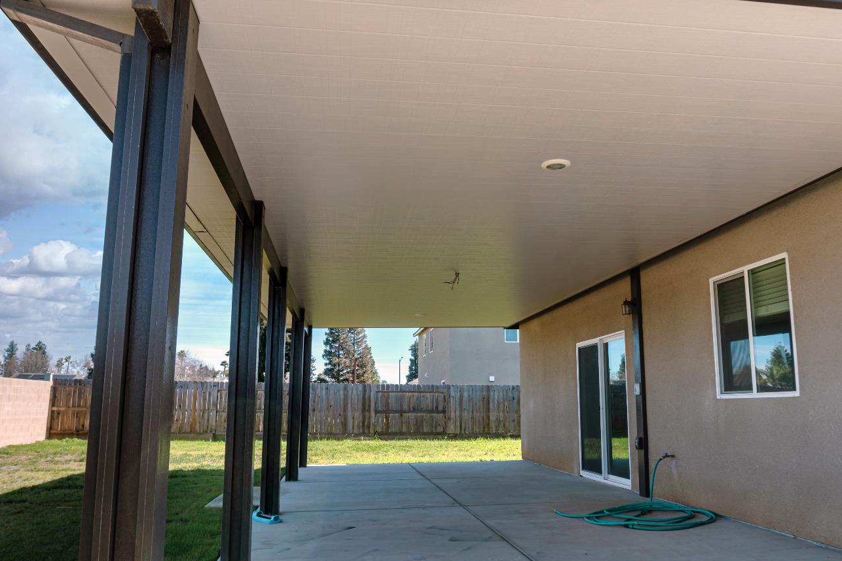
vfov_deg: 46.4
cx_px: 452
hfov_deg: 65.4
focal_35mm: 28
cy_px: 300
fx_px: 655
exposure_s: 1/1000
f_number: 9
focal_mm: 16
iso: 160
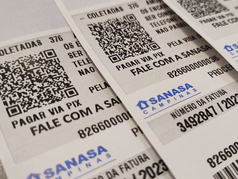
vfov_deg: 37.8
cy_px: 90
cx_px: 151
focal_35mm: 38
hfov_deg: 48.4
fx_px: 262
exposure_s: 1/60
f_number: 1.8
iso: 578
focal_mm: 4.27
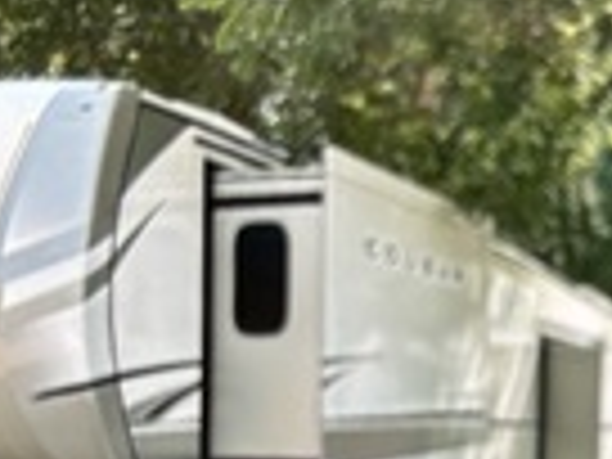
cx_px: 500
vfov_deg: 21.7
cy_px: 358
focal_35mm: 67
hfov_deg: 28.3
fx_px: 1185
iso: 125
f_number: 1.5
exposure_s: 1/88
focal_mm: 5.7
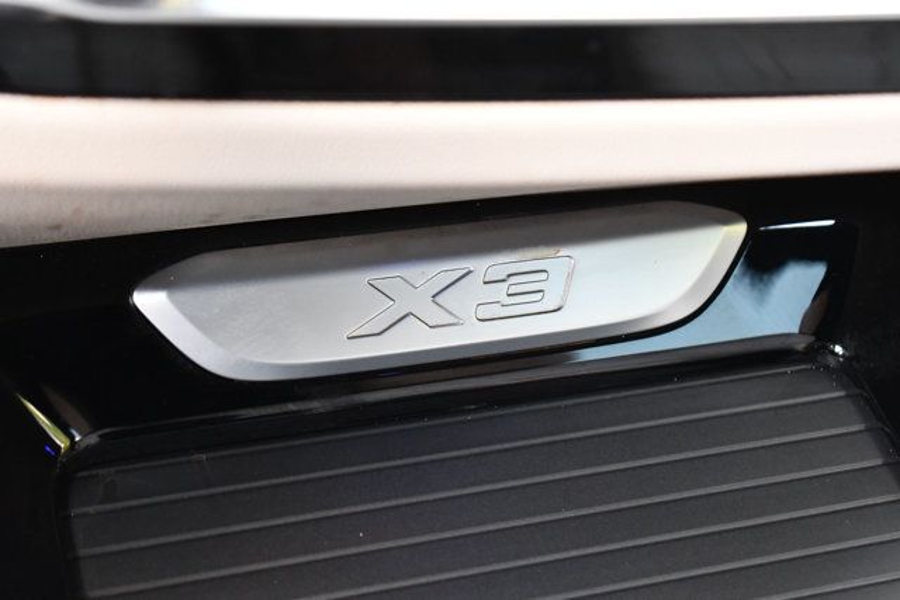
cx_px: 450
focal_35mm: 82
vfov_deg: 16.7
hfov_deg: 24.8
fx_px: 2050
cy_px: 300
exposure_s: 1/100
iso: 3200
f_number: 5.6
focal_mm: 55
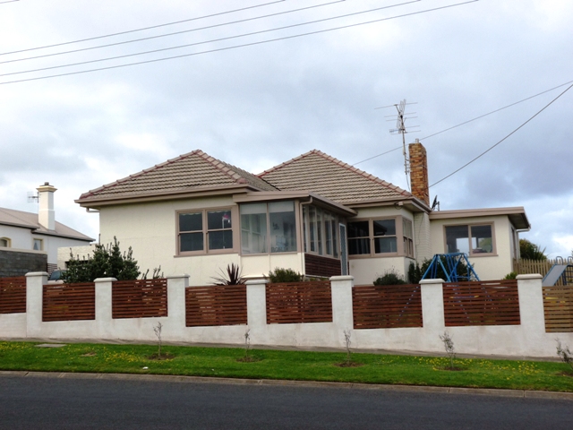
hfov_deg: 38.9
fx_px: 811
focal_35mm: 49
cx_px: 286
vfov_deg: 29.7
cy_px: 215
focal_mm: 8.7
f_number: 5.6
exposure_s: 1/320
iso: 100
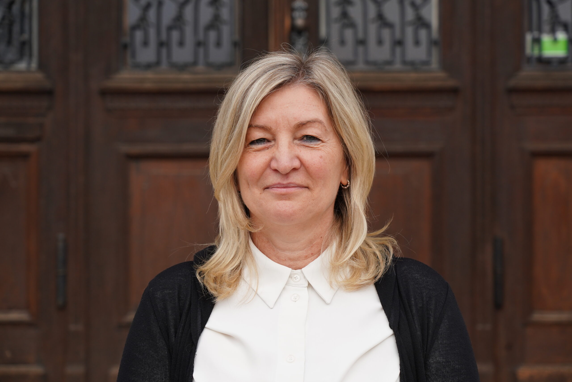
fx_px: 1351
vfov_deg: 16.1
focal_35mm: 85
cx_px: 286
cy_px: 191
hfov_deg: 23.9
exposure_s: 1/800
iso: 800
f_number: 5.6
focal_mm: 85
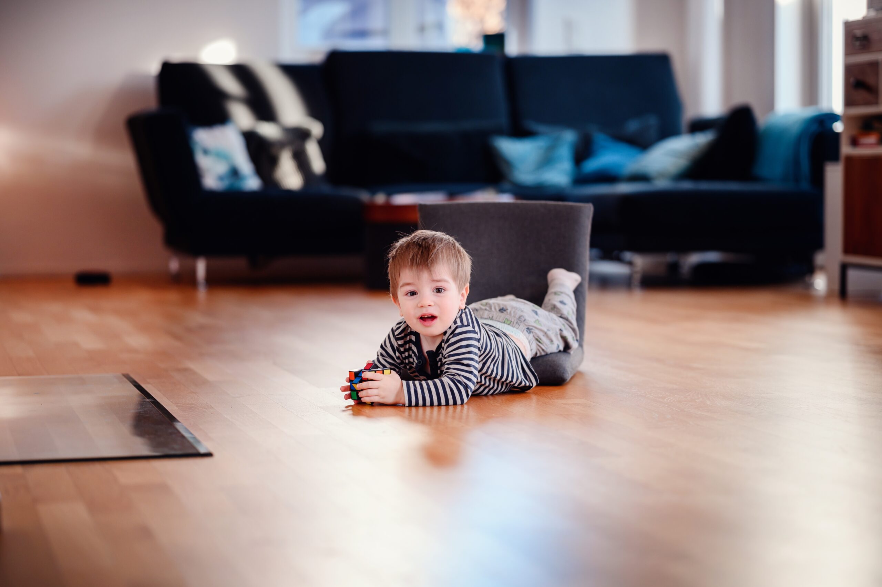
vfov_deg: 16.0
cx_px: 441
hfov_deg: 23.9
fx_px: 2081
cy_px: 294
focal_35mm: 85
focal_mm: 85
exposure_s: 1/250
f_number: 1.8
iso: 450
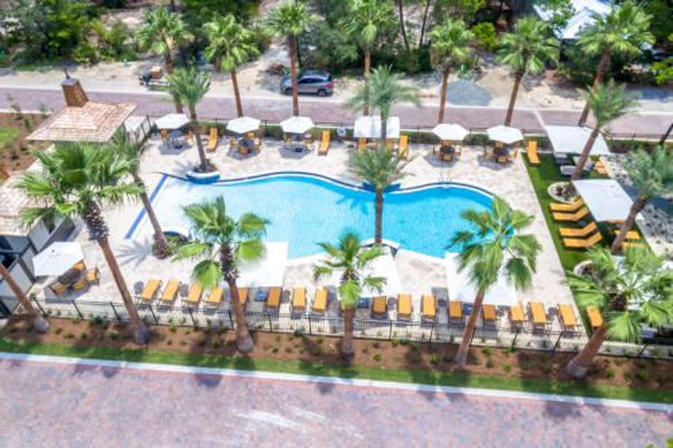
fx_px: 374
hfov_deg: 84.0
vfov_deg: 61.9
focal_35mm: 20
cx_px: 336
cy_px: 224
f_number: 2.8
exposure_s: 1/500
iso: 100
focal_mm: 3.61
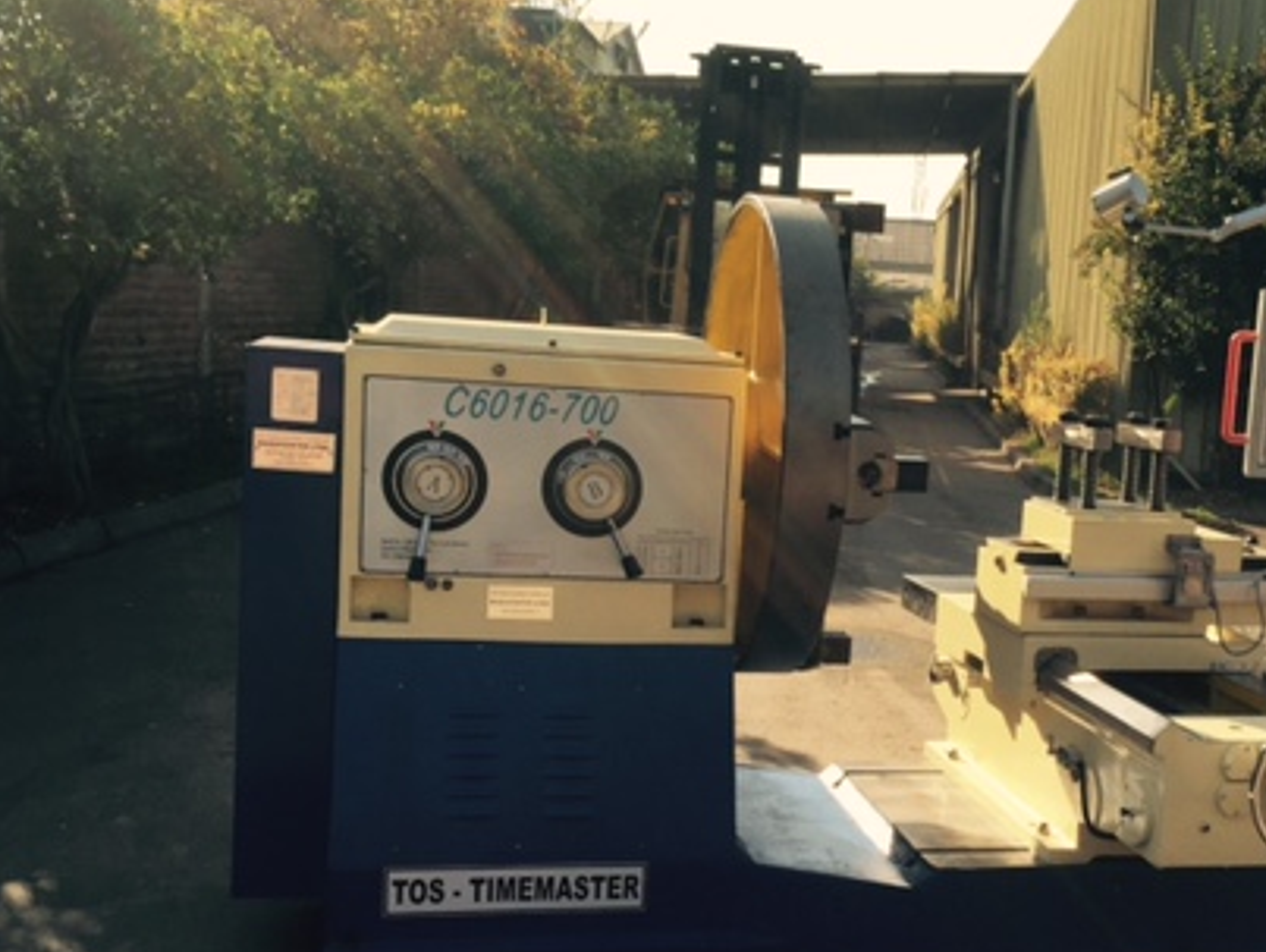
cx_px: 851
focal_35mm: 46
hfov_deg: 40.7
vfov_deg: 31.4
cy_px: 591
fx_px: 1684
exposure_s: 1/920
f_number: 2.2
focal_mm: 4.15
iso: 32
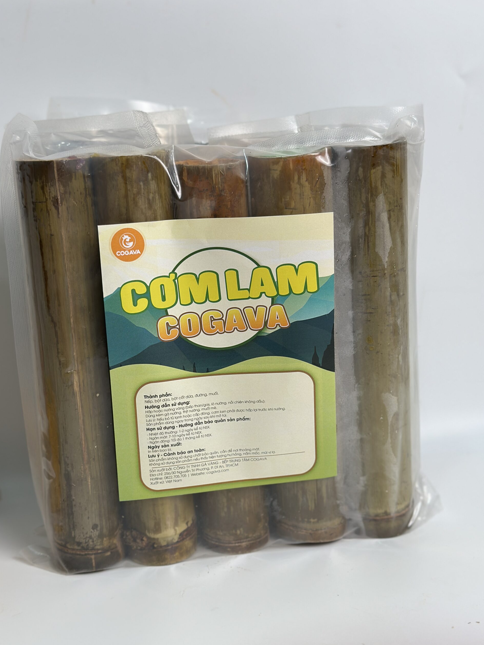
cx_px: 238
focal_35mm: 49
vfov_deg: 38.9
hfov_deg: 29.7
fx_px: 913
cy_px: 326
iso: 64
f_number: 1.78
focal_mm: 6.86
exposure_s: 1/163
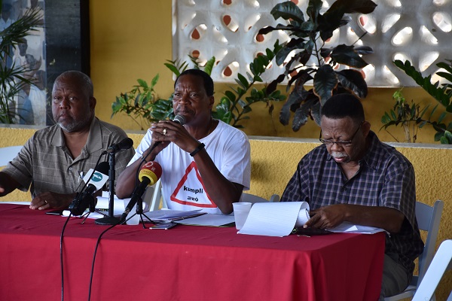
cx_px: 226
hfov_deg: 15.2
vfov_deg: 10.2
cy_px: 150
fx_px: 1695
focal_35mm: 135
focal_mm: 90
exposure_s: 1/80
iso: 800
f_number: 5.3
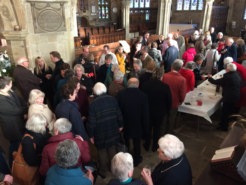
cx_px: 123
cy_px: 92
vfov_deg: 48.2
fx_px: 206
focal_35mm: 29
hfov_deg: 61.7
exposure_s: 1/33
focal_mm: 4.15
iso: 320
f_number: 2.2
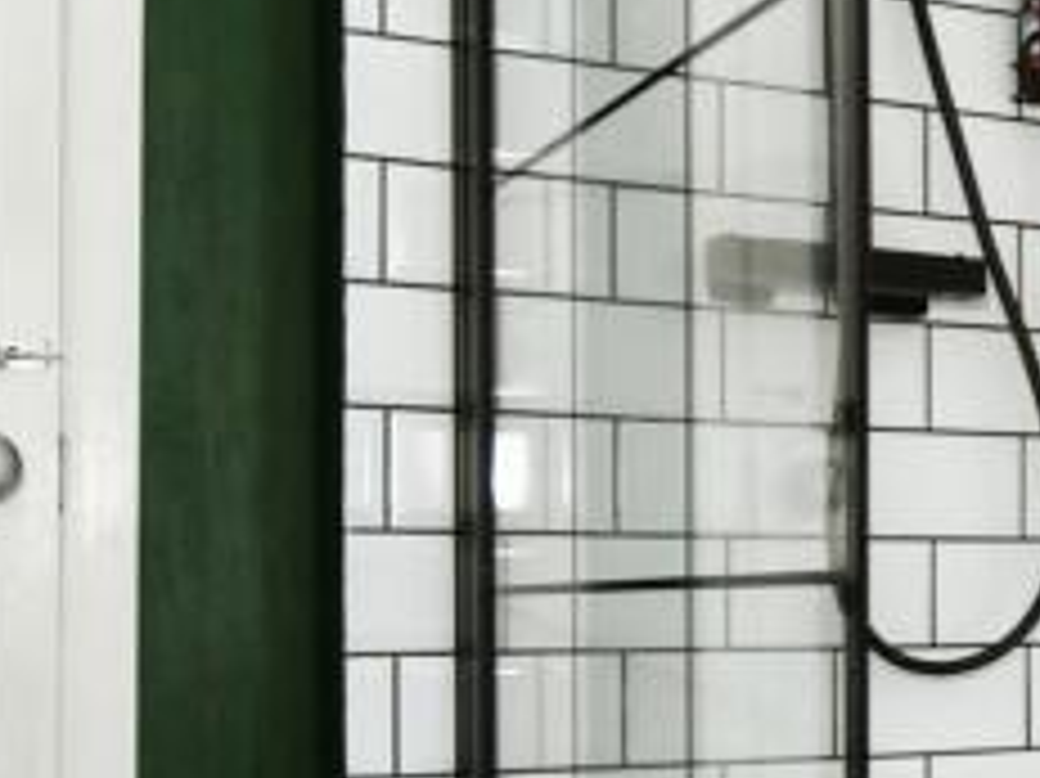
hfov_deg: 28.1
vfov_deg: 22.8
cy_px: 528
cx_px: 1090
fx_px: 1922
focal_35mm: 64
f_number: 8
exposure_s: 1/60
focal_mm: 10
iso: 400
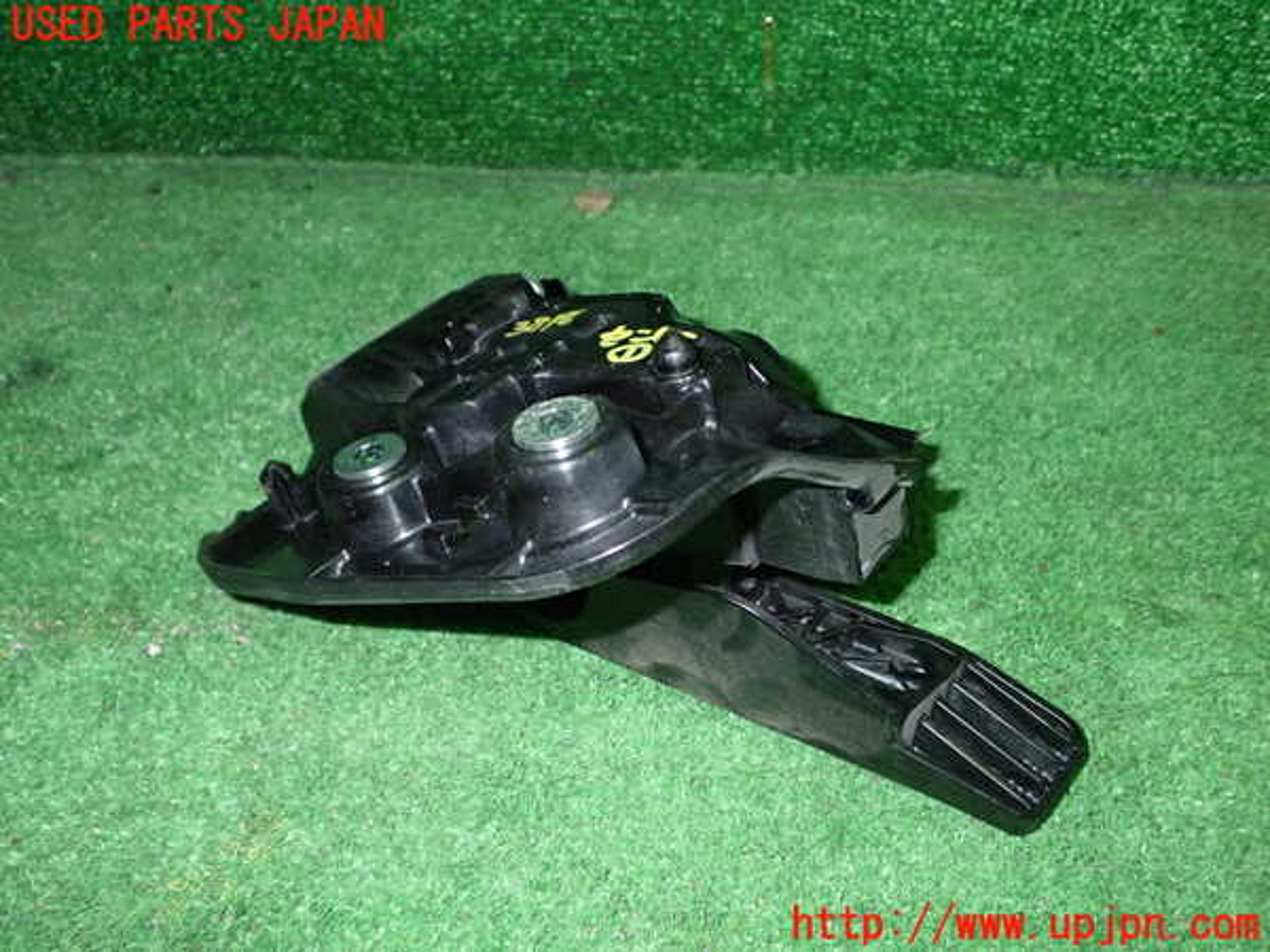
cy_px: 476
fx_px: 1174
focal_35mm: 32
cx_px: 635
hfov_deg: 56.8
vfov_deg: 44.2
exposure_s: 1/30
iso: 800
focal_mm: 5.79
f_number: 7.1
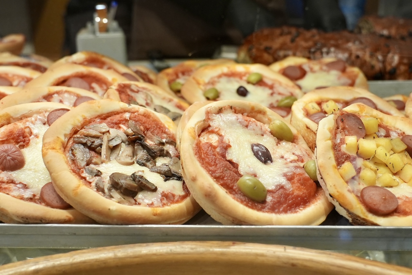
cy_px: 138
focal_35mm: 42
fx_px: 481
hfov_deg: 46.4
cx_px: 206
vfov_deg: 31.9
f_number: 4
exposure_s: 1/200
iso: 2500
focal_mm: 28
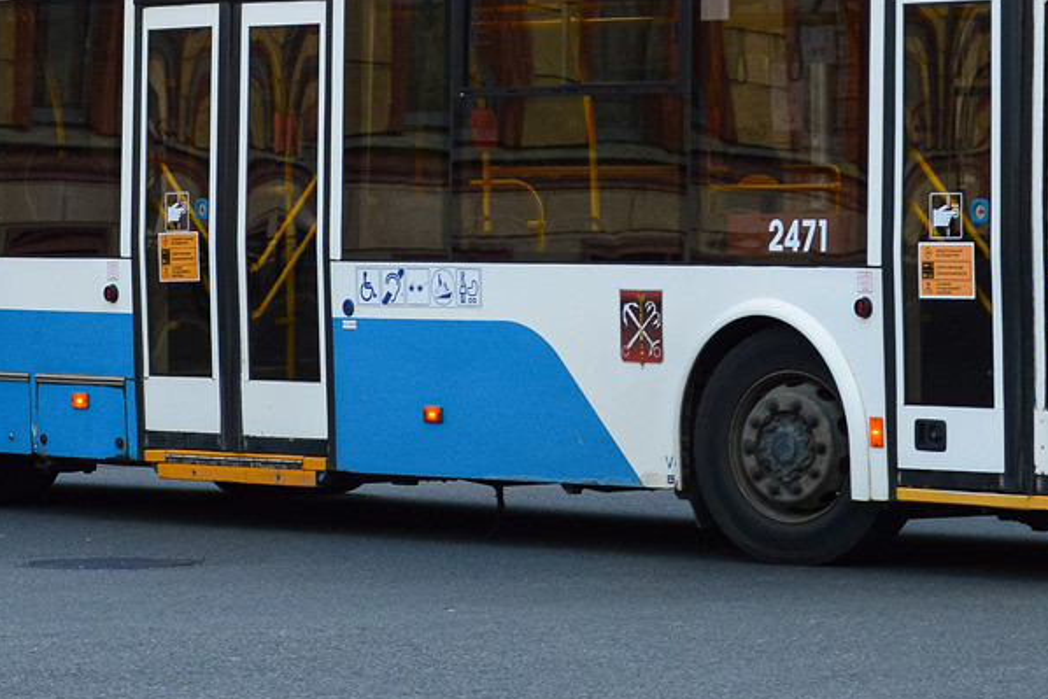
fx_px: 5474
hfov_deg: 10.9
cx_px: 664
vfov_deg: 7.3
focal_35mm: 188
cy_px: -54
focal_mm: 50
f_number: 5.6
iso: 800
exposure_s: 1/400
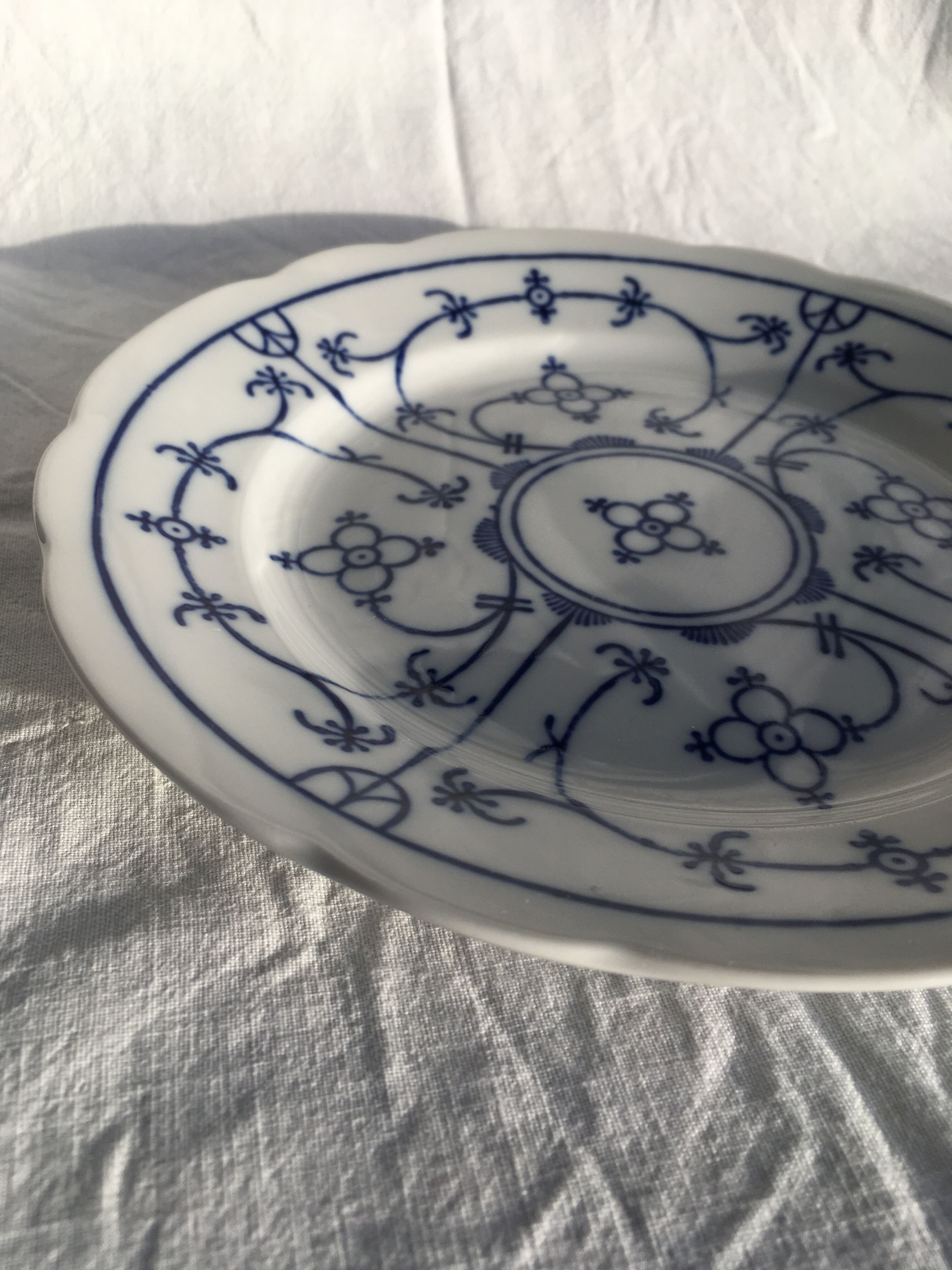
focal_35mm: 29
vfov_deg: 61.7
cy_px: 635
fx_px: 1063
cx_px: 476
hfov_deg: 48.2
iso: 25
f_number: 2.2
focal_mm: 4.15
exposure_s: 1/452
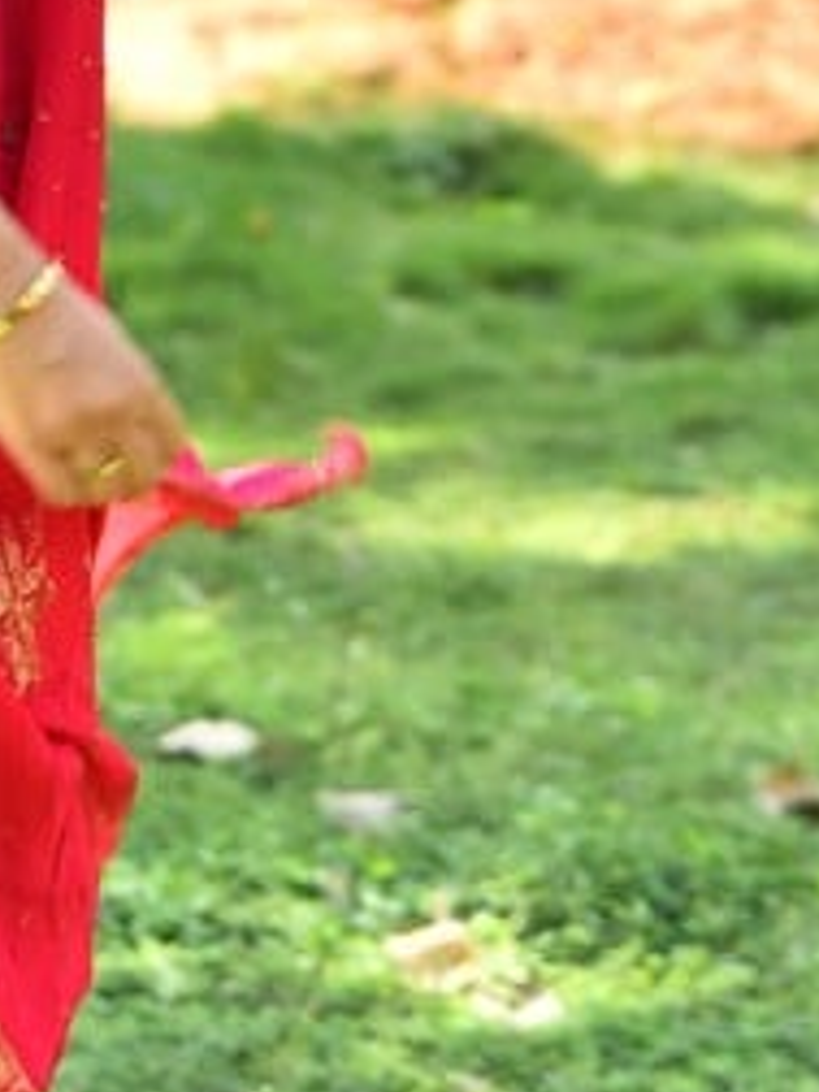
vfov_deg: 5.4
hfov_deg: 4.0
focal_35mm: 366
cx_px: -316
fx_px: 11546
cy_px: 260
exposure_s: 1/160
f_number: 4.5
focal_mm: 100
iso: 320
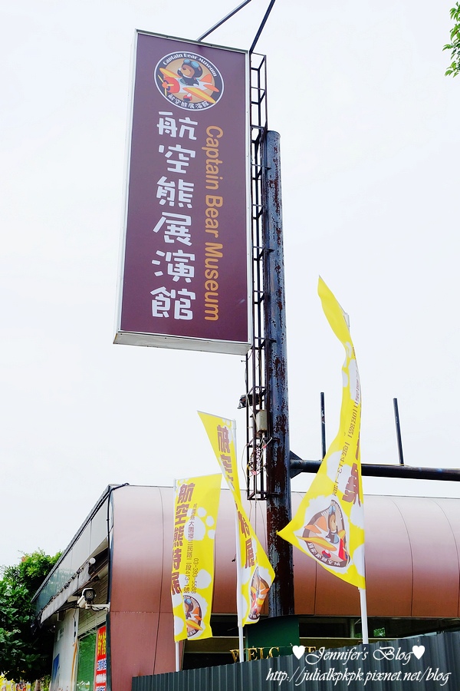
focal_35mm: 42
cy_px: 346
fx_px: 805
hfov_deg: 31.9
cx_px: 230
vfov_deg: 46.4
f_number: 8
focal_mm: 27.7
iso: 800
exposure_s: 1/420
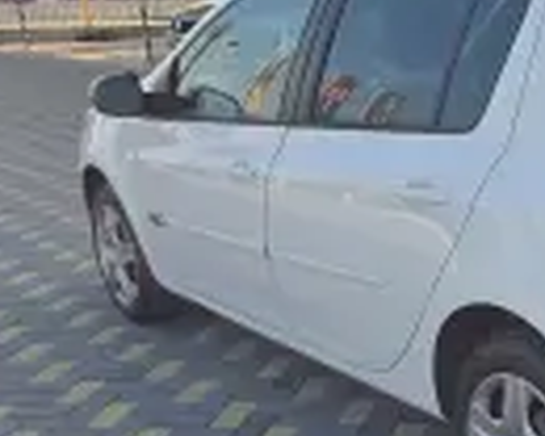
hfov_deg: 27.4
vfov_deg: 24.5
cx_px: 625
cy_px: 289
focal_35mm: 62
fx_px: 1000
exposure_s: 1/3126
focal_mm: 6.25
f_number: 1.7
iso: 80
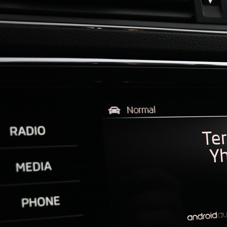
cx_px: 271
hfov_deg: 23.7
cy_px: 197
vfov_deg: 25.2
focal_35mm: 67
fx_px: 494
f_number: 3.8
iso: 1600
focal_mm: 19.5
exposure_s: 1/30
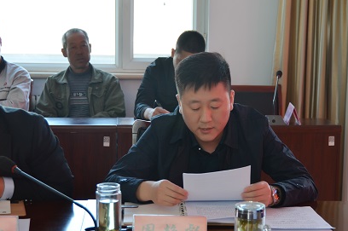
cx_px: 203
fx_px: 840
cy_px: 132
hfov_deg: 23.4
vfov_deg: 15.7
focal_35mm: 87
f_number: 4.5
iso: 400
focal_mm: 48
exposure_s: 1/80
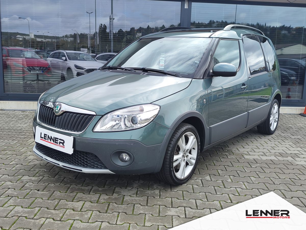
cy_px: 115
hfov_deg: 73.9
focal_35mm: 23
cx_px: 153
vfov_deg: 58.9
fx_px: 203
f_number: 1.69
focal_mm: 7.01
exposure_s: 1/324
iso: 50
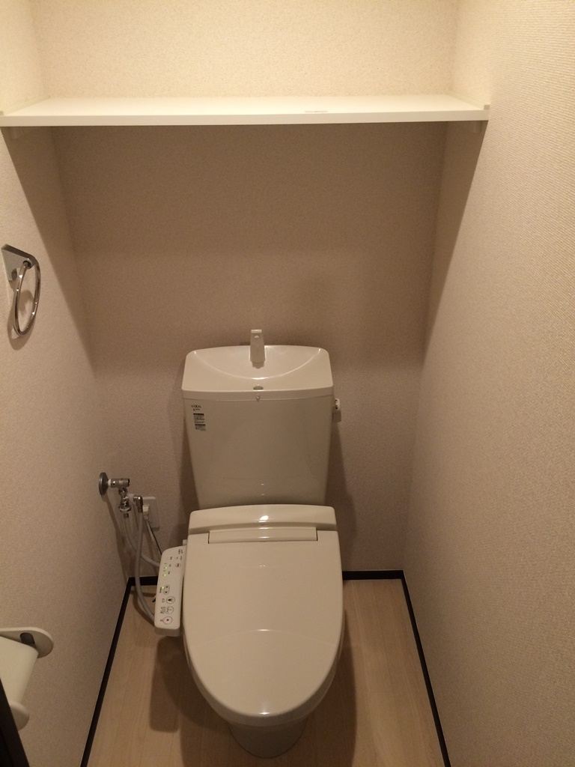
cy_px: 384
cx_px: 288
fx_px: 642
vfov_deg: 61.7
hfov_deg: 48.2
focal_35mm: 29
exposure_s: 1/30
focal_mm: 4.15
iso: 100
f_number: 2.2
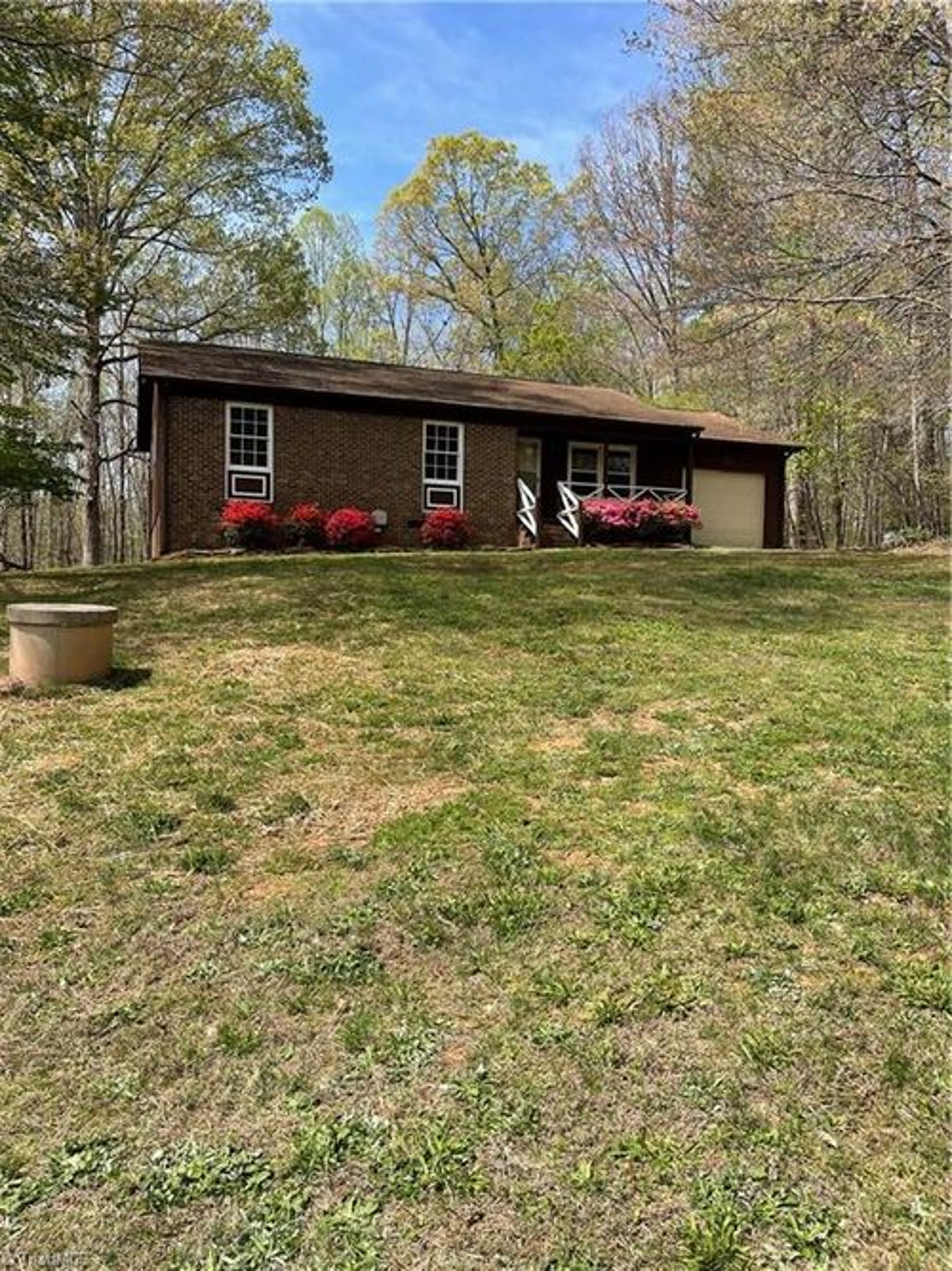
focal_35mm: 25
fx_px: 917
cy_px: 636
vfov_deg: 69.4
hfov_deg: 54.9
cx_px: 476
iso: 32
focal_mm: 5.1
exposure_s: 1/1976
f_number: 1.6
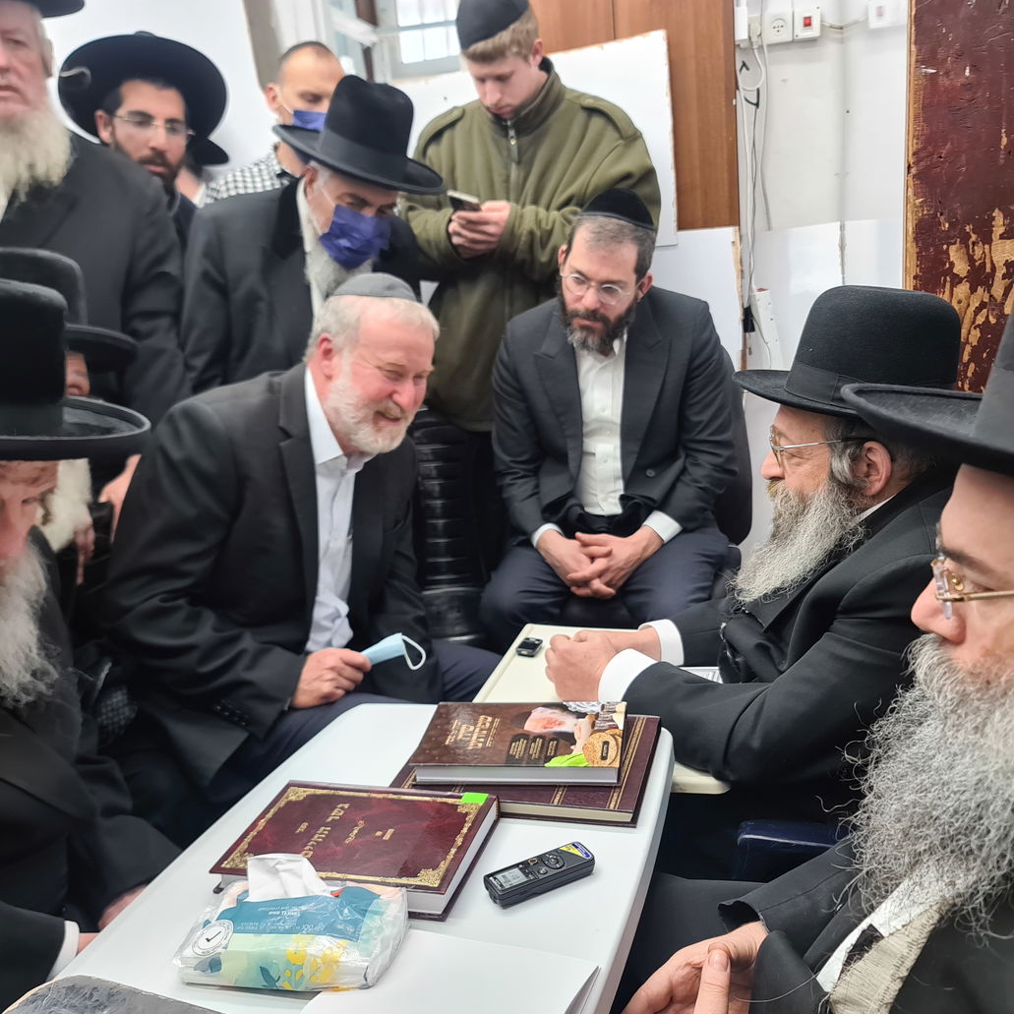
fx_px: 994
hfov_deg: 54.0
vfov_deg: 54.0
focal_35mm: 30
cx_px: 484
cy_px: 514
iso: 50
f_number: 1.8
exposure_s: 1/50
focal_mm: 7
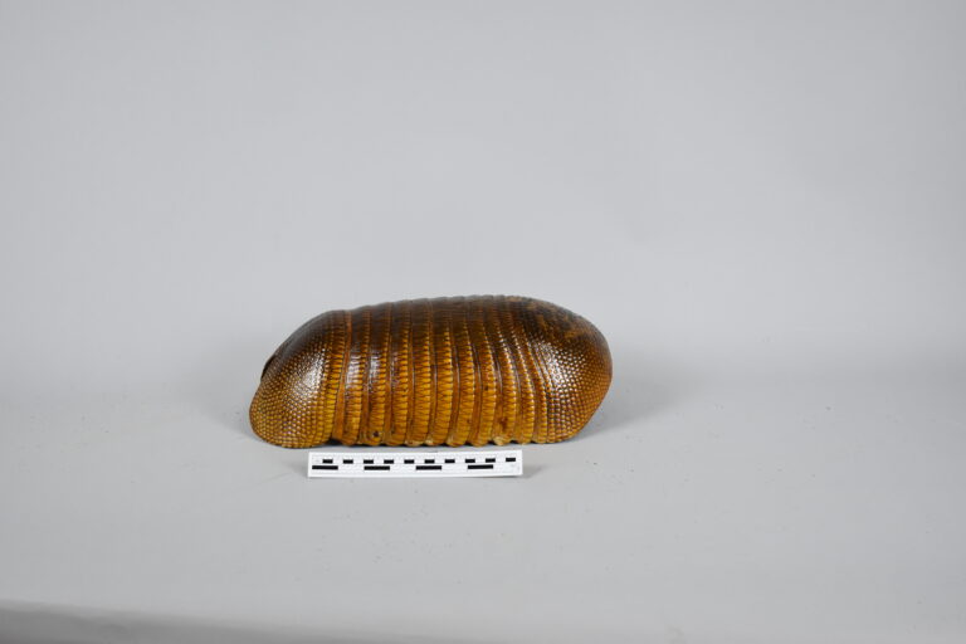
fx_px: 1368
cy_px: 322
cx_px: 483
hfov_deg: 38.9
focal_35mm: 51
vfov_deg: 26.5
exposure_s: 1/60
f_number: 4.5
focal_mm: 34
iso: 450
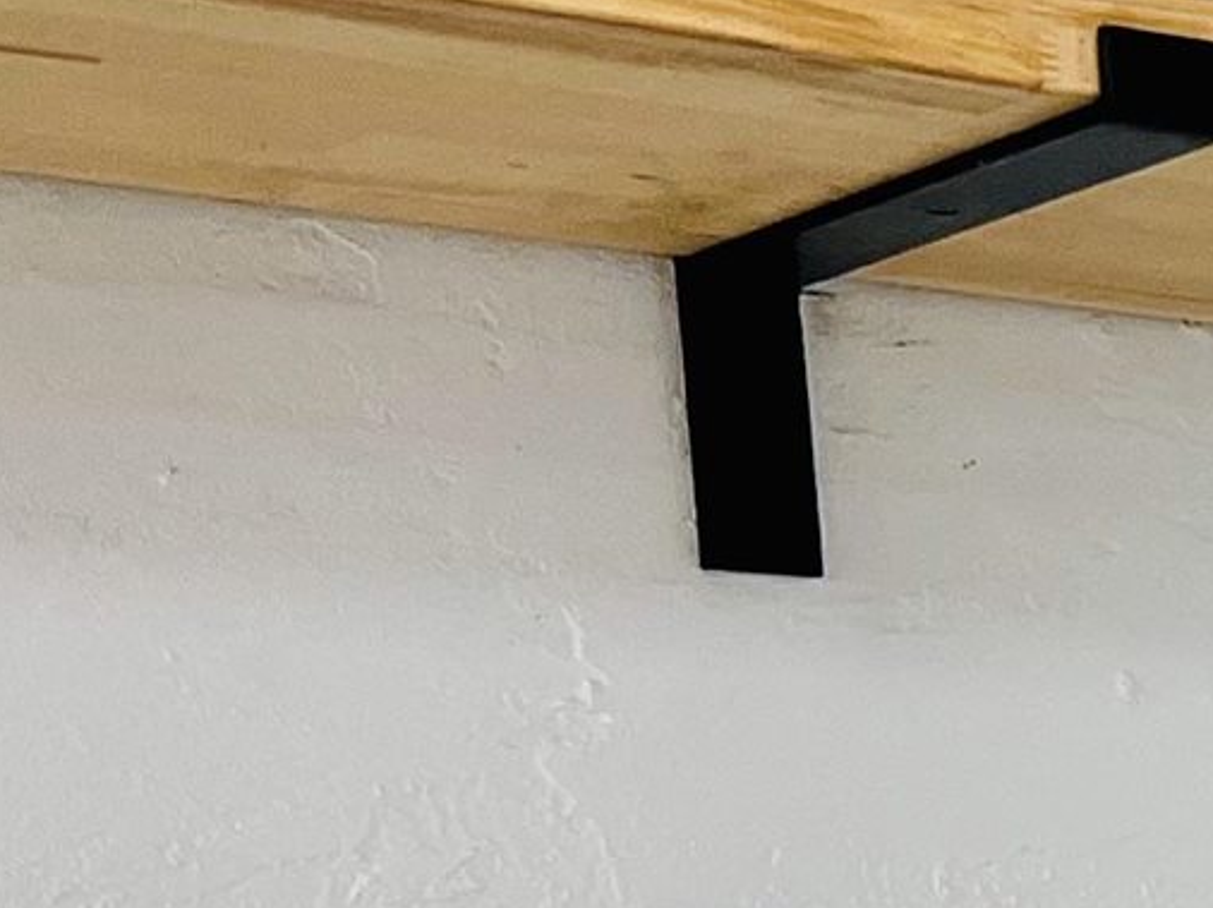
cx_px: 3399
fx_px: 5534
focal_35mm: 158
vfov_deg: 8.8
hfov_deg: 10.0
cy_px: 1931
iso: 125
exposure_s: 1/120
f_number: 1.5
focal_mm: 5.7
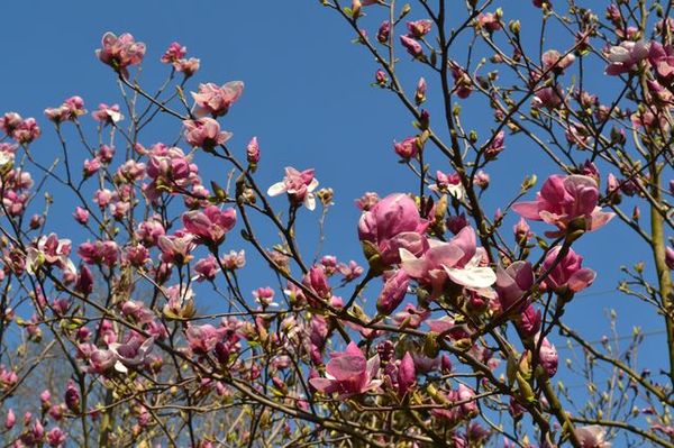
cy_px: 224
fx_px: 1347
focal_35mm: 72
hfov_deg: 28.1
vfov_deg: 18.9
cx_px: 337
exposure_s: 1/500
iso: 280
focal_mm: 48
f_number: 11
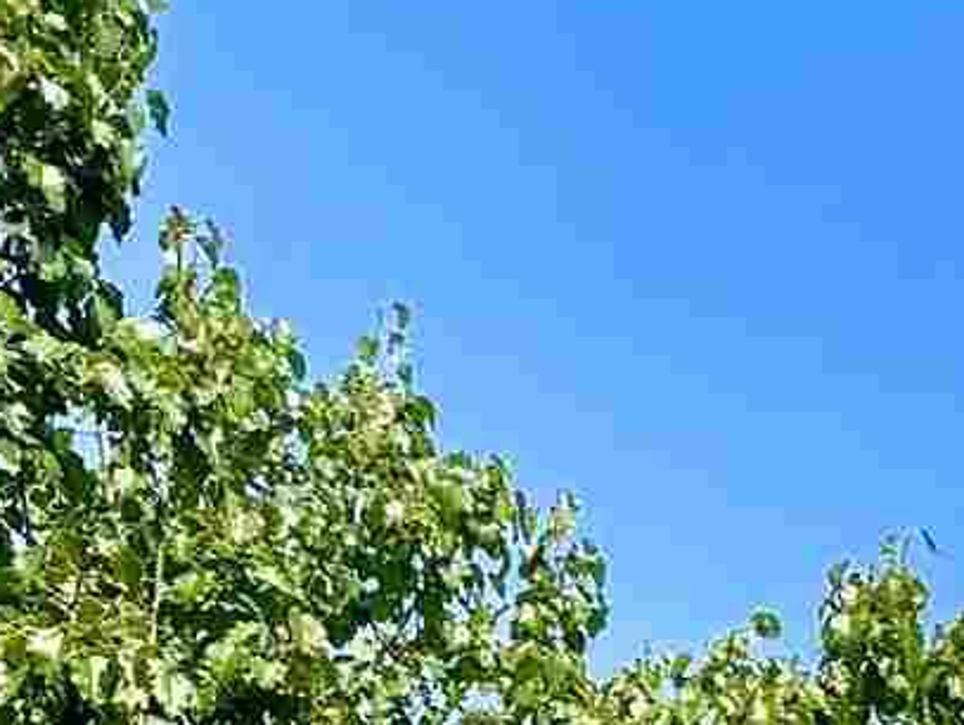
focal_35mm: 181
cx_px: 2470
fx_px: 5045
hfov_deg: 9.5
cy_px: 2440
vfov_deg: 7.0
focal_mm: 6.76
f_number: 1.78
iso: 80
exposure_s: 1/4975
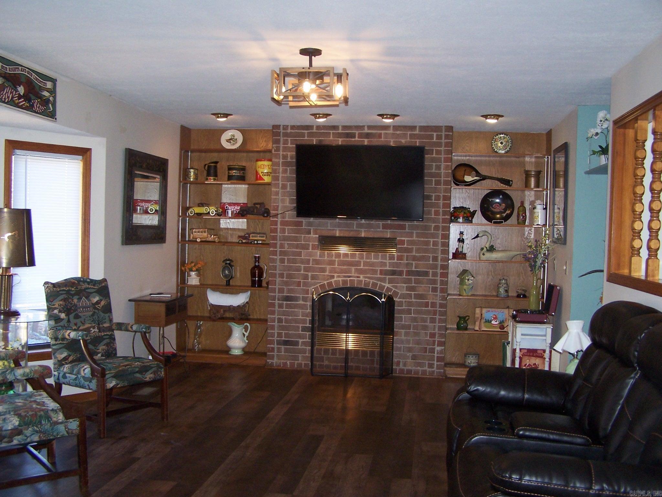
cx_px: 331
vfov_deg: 37.7
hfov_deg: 49.0
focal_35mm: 38
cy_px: 248
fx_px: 727
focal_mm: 6.3
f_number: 2.8
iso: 140
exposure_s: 1/60
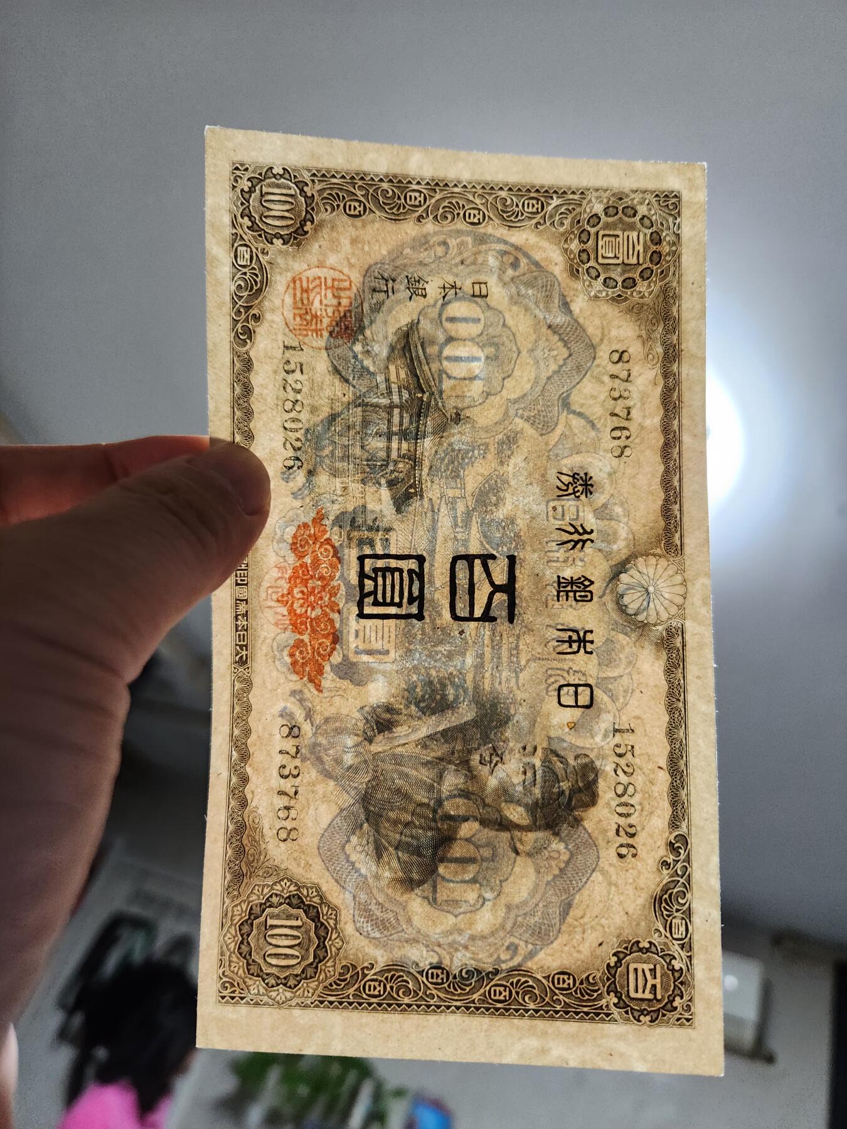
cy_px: 564
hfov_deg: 58.9
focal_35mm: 23
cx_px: 424
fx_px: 750
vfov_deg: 73.9
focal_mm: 5.4
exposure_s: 1/50
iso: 640
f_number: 1.8
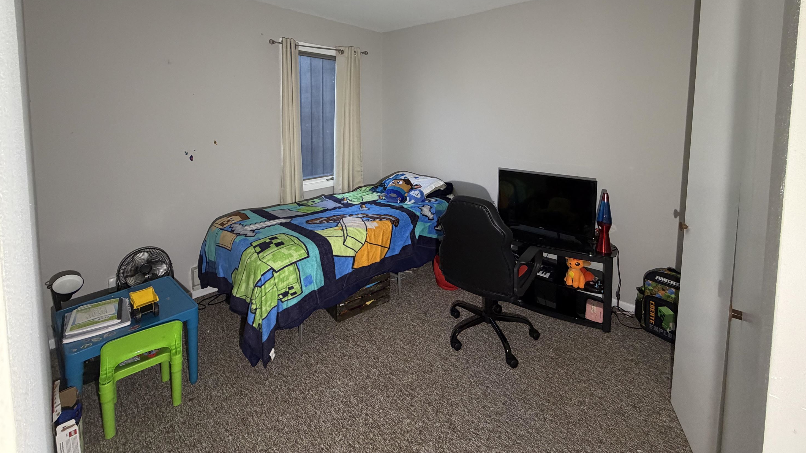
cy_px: 137
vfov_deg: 64.6
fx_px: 342
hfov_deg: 99.4
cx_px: 408
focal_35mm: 16
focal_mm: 2.22
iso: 320
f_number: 2.2
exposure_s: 1/111
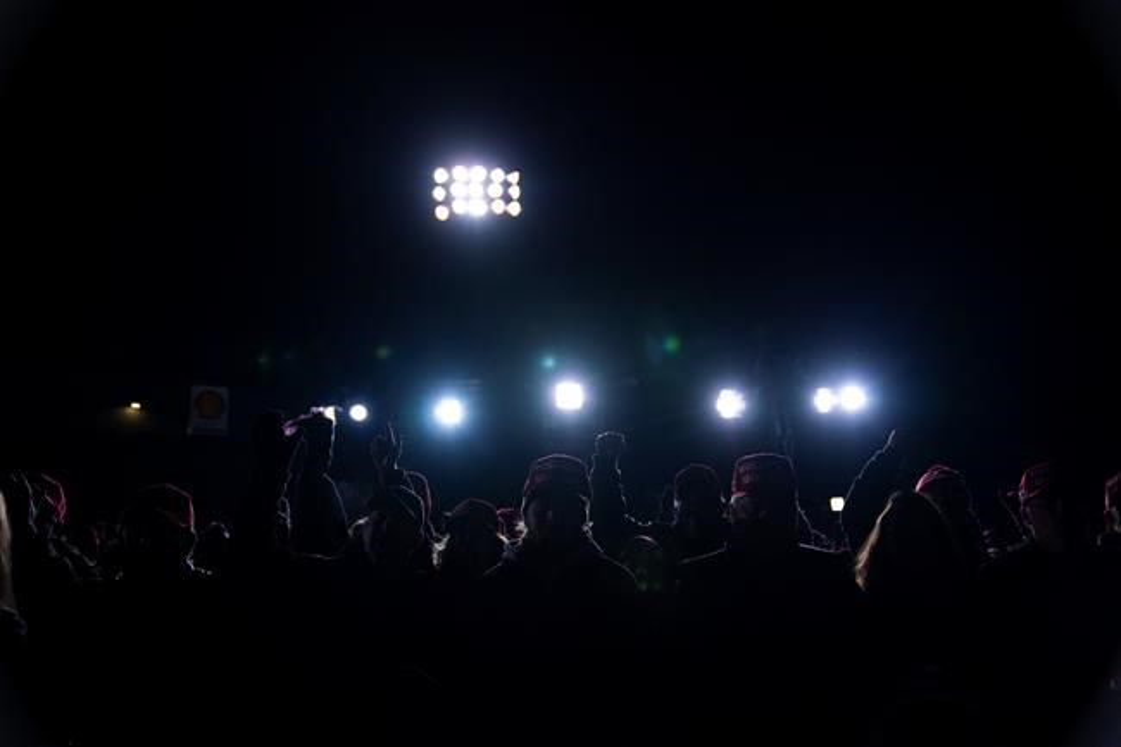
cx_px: 560
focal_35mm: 35
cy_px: 374
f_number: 2.8
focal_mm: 35
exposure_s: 1/6400
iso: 1250
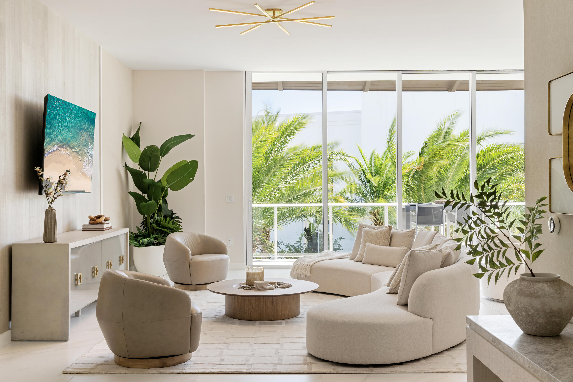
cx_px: 286
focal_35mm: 40
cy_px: 191
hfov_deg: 48.5
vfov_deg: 33.4
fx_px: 637
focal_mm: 40
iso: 200
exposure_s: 1/6
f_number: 14
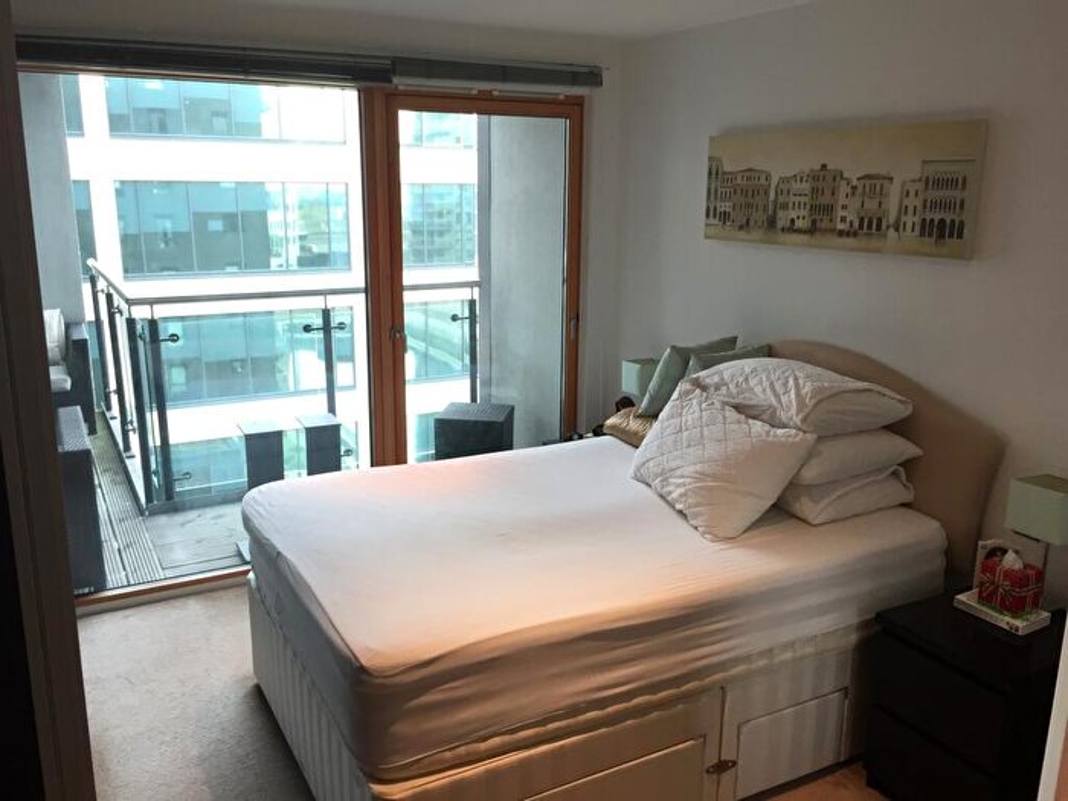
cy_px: 400
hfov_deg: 61.7
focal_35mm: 29
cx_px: 534
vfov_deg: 48.2
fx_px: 895
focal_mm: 4.15
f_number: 2.2
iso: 40
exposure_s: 1/33
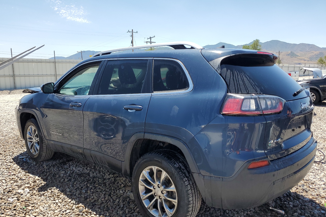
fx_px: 254
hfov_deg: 65.5
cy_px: 125
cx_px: 163
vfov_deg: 46.2
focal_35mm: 28
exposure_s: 1/2000
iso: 50
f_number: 1.5
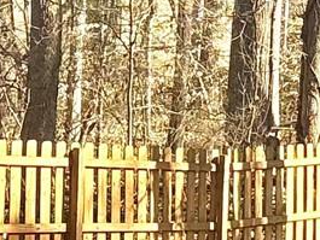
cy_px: 55
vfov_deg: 7.4
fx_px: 1859
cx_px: 884
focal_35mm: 201
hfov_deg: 8.6
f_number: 1.6
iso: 50
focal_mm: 5.96
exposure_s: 1/687
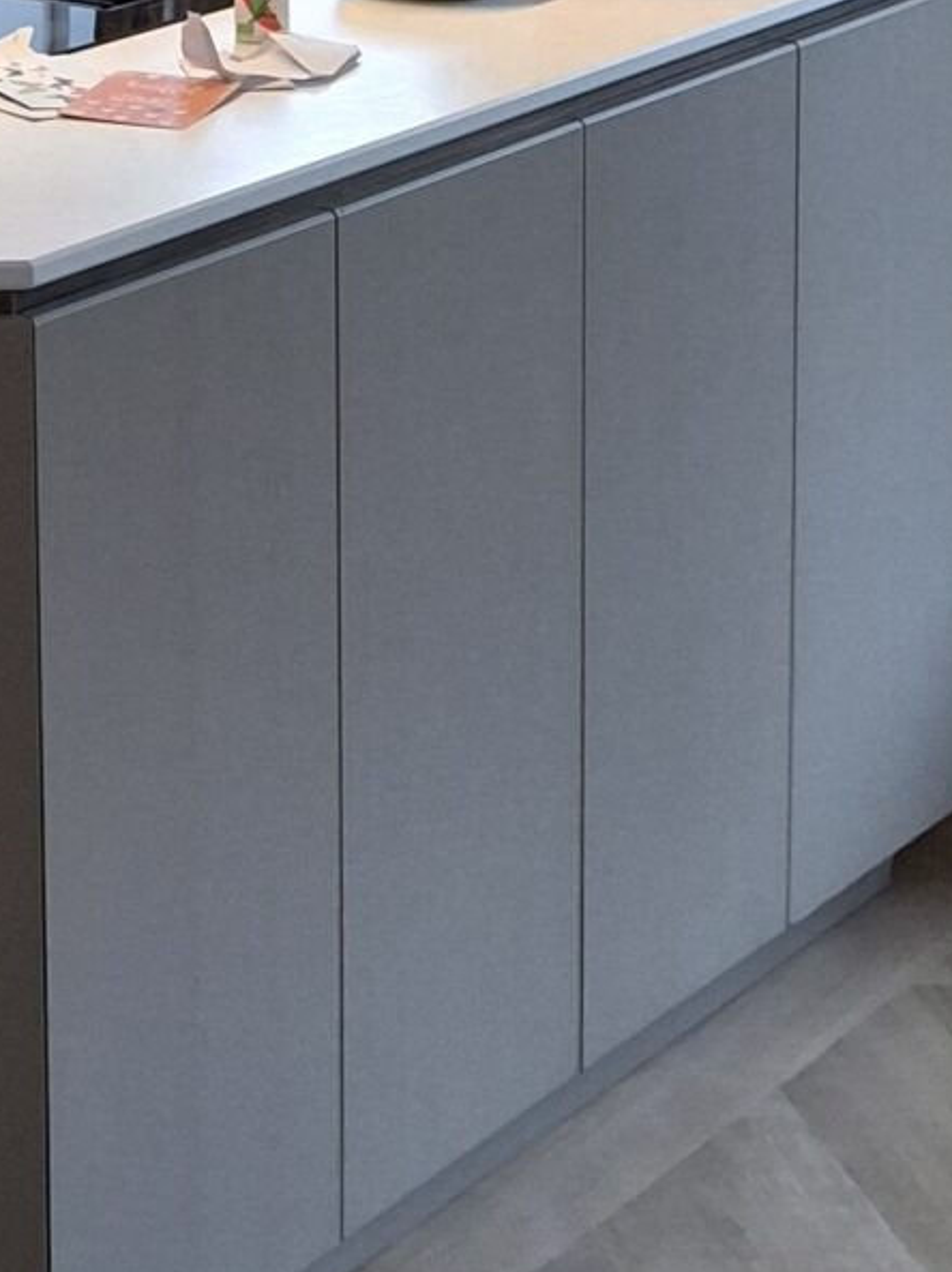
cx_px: -701
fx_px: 3965
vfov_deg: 17.5
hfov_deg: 12.6
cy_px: -212
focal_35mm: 108
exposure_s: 1/100
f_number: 1.8
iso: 100
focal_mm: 4.69
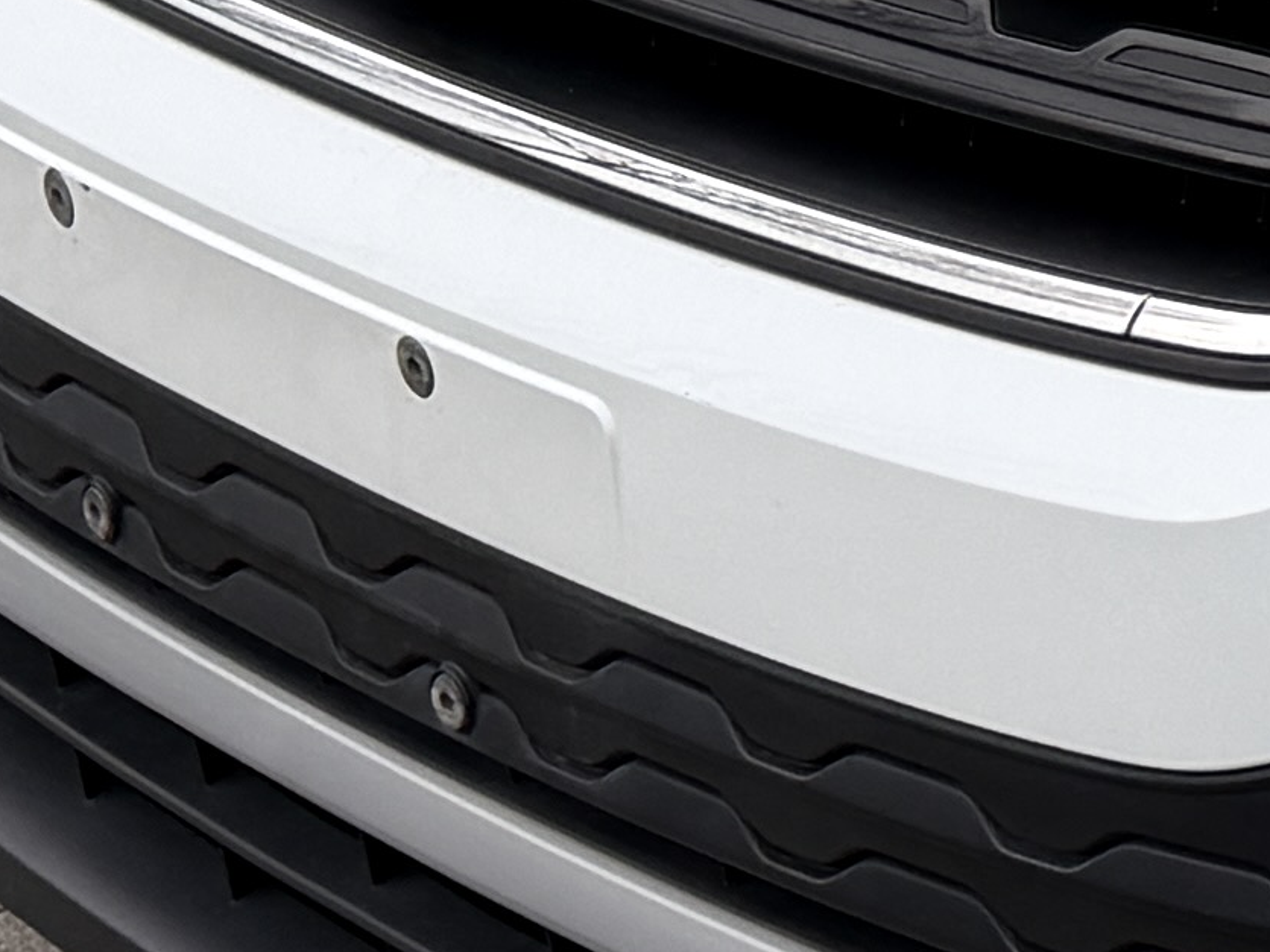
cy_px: -424
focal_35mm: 164
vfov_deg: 8.9
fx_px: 6017
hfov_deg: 10.6
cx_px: 2871
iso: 80
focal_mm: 6.76
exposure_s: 1/1385
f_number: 1.78
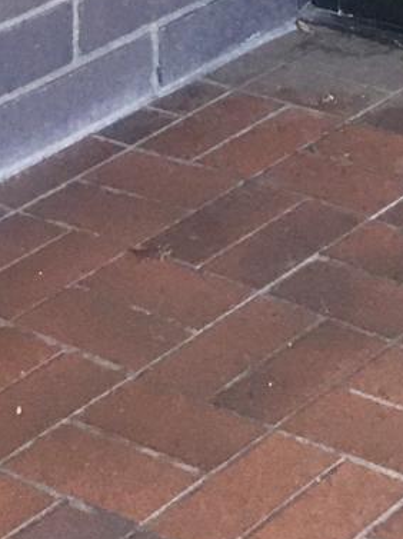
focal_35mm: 154
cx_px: 796
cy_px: -852
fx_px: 2395
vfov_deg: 10.6
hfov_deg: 9.1
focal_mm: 4.15
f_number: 2.2
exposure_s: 1/30
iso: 40
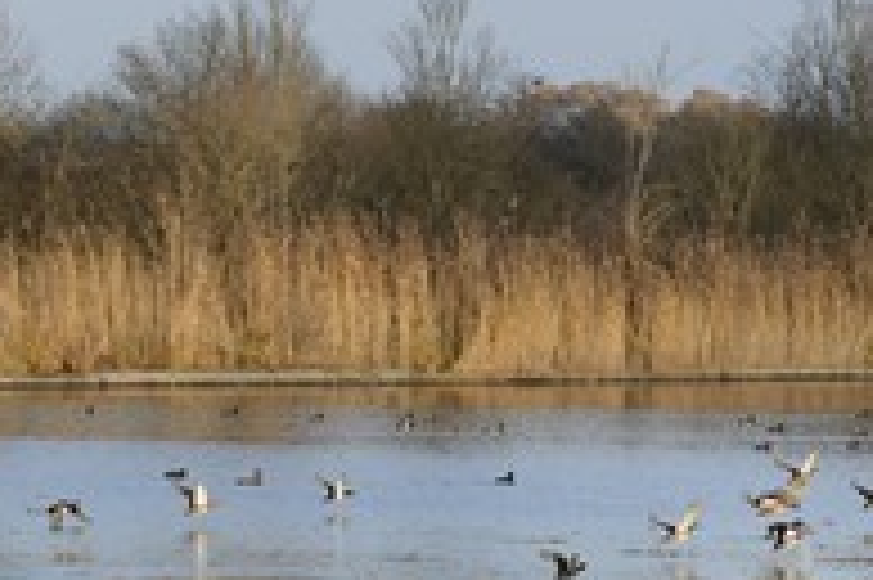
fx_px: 10491
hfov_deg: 4.8
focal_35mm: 433
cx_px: 252
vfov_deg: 3.2
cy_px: 396
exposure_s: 1/400
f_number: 9
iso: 400
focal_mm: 200
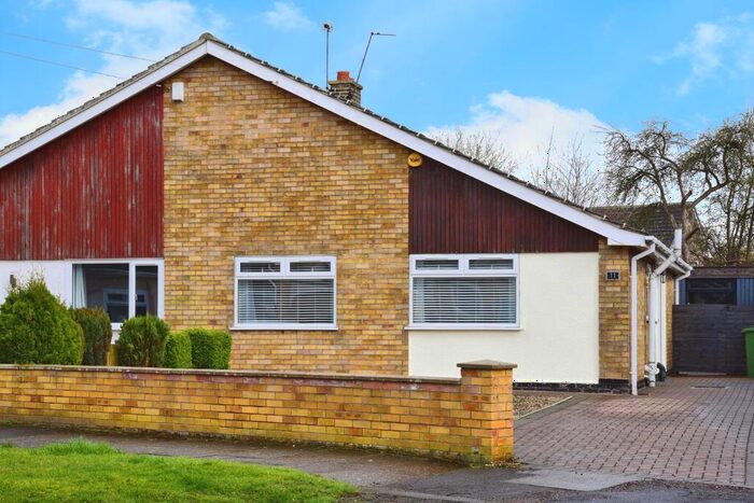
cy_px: 252
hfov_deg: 32.4
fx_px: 1299
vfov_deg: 21.9
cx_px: 377
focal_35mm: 62
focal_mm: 62
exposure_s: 1/320
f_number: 9
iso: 400
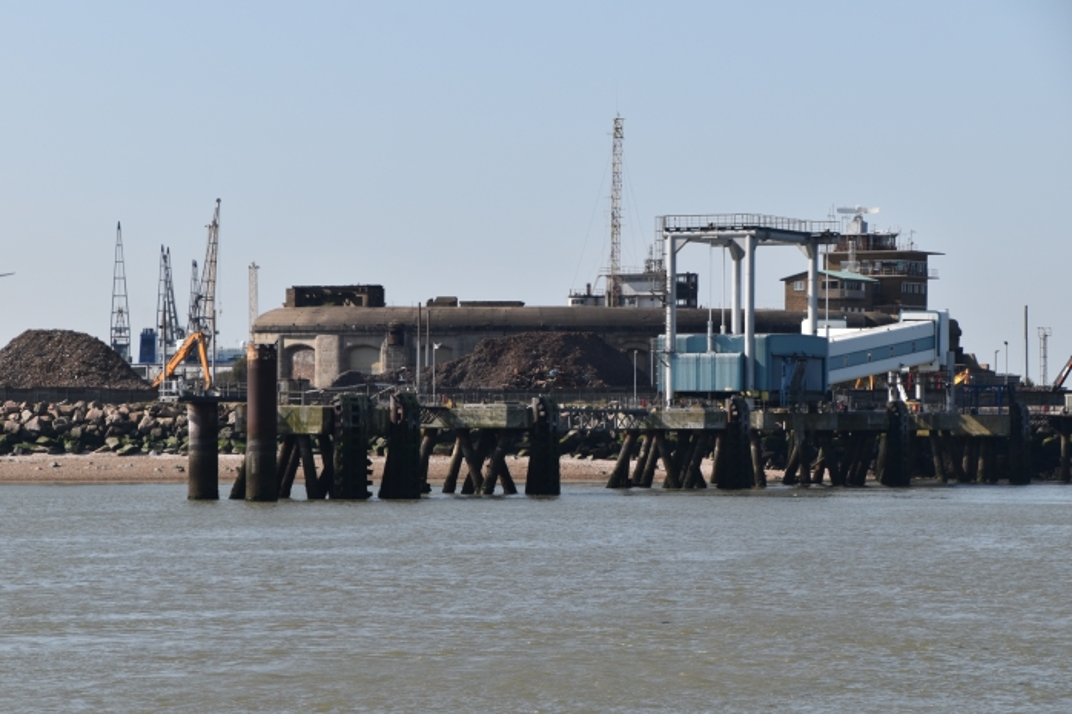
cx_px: 536
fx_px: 4465
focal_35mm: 150
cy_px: 357
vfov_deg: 9.1
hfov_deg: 13.7
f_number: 10
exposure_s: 1/400
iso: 200
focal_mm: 100
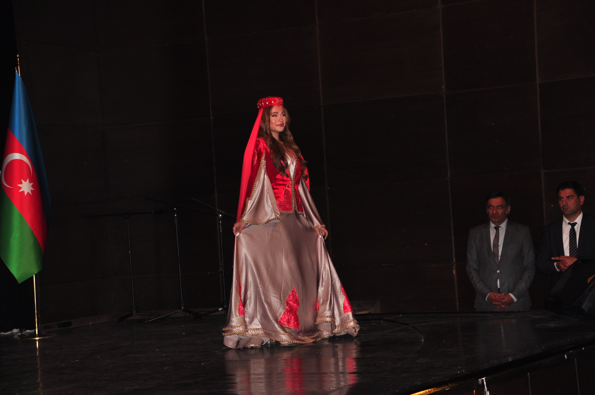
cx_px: 298
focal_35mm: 87
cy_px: 198
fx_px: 1436
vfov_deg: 15.7
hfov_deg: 23.4
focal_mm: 58
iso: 400
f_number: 4.8
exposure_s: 1/60
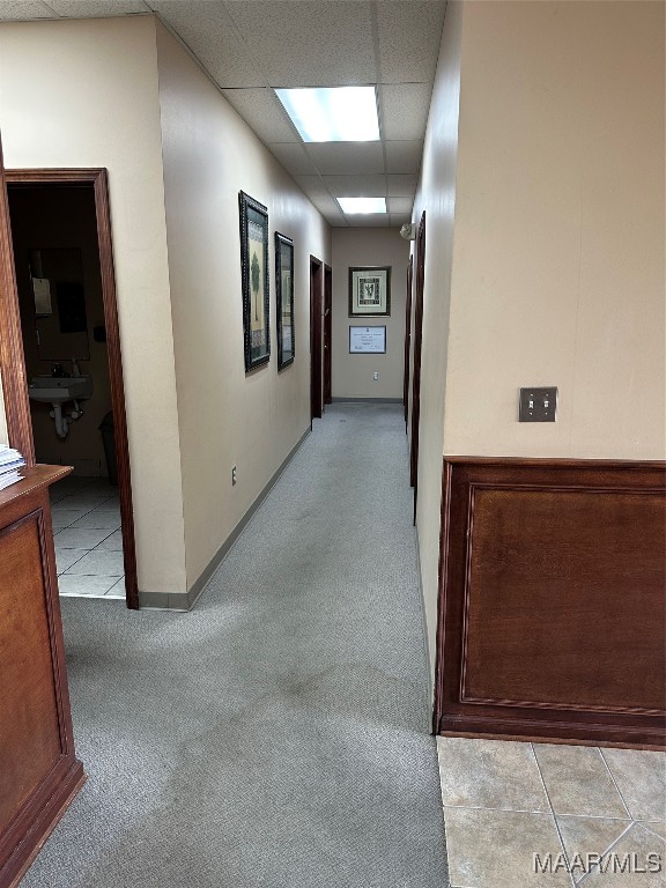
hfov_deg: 56.8
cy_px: 444
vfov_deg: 71.6
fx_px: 616
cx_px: 333
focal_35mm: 24
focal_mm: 6.86
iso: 160
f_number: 1.78
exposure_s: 1/60
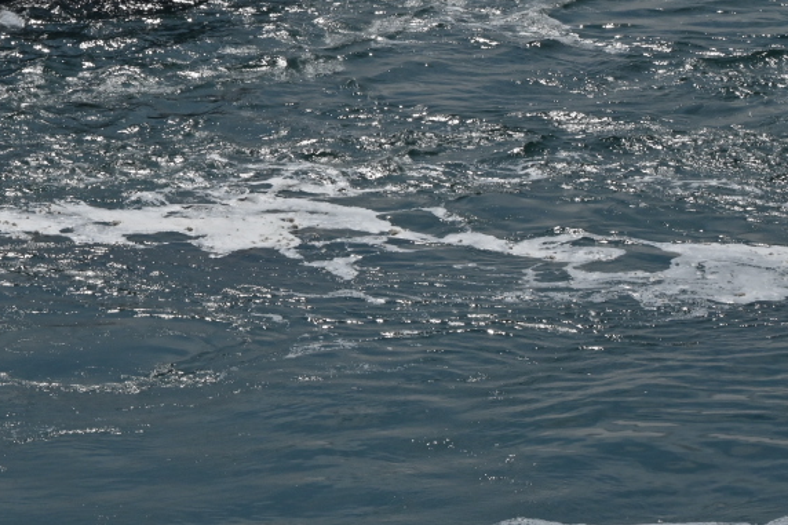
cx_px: 128
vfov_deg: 4.0
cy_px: -127
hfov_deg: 6.1
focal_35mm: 340
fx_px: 7440
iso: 200
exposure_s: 1/1250
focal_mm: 120
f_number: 18
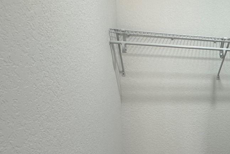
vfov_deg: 36.2
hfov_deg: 46.0
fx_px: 230
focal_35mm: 36
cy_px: 111
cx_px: 222
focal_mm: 2.22
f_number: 2.2
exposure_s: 1/120
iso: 160
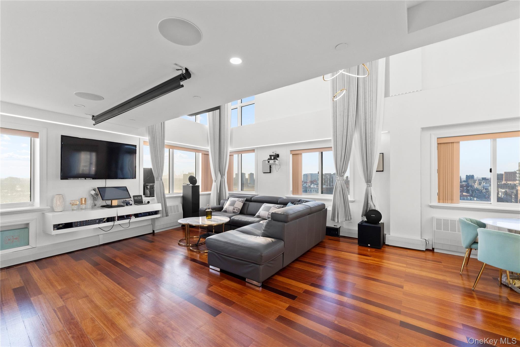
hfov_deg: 104.3
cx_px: 260
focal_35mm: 14
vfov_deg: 81.2
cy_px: 174
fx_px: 202
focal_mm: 14
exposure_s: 1/200
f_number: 9
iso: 800
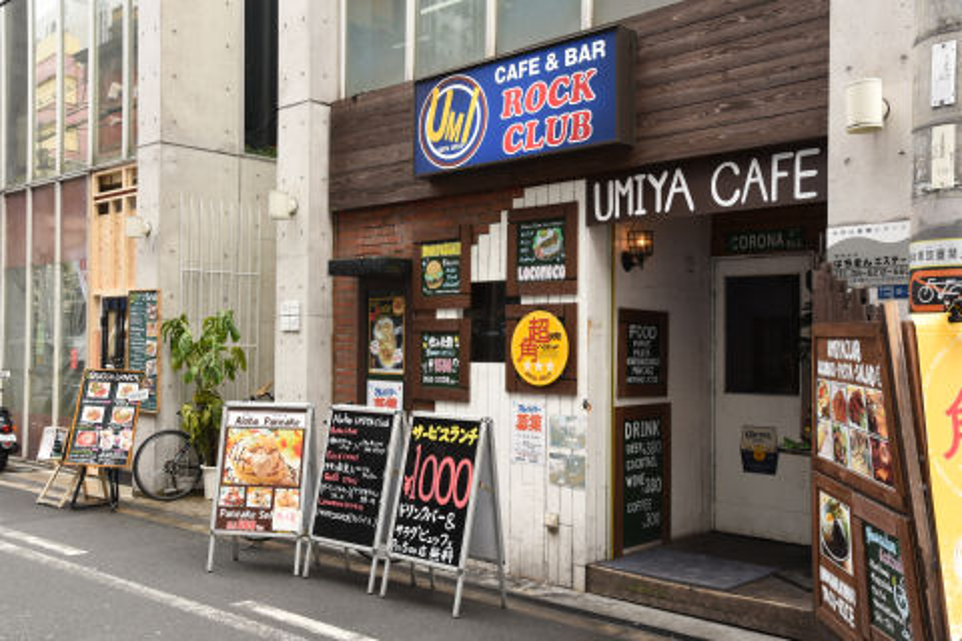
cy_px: 320
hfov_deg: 54.4
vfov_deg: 37.9
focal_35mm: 35
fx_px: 935
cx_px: 481
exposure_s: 1/30
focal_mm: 35
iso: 400
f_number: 11
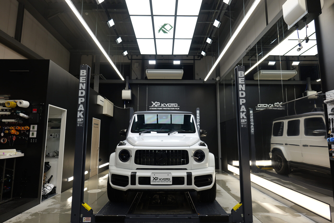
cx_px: 167
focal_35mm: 21
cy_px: 112
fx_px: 195
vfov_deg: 59.5
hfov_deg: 81.2
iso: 640
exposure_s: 1/80
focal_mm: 21
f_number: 5
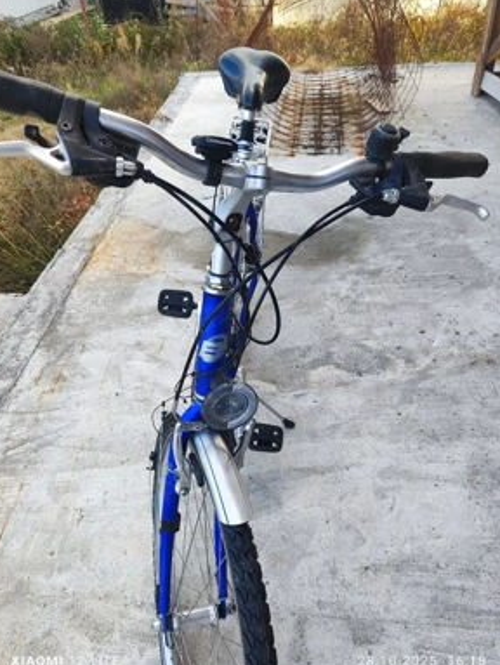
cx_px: 248
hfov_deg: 56.9
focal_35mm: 24
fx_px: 461
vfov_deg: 71.5
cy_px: 340
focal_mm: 5.59
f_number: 1.88
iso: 115
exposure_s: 1/100
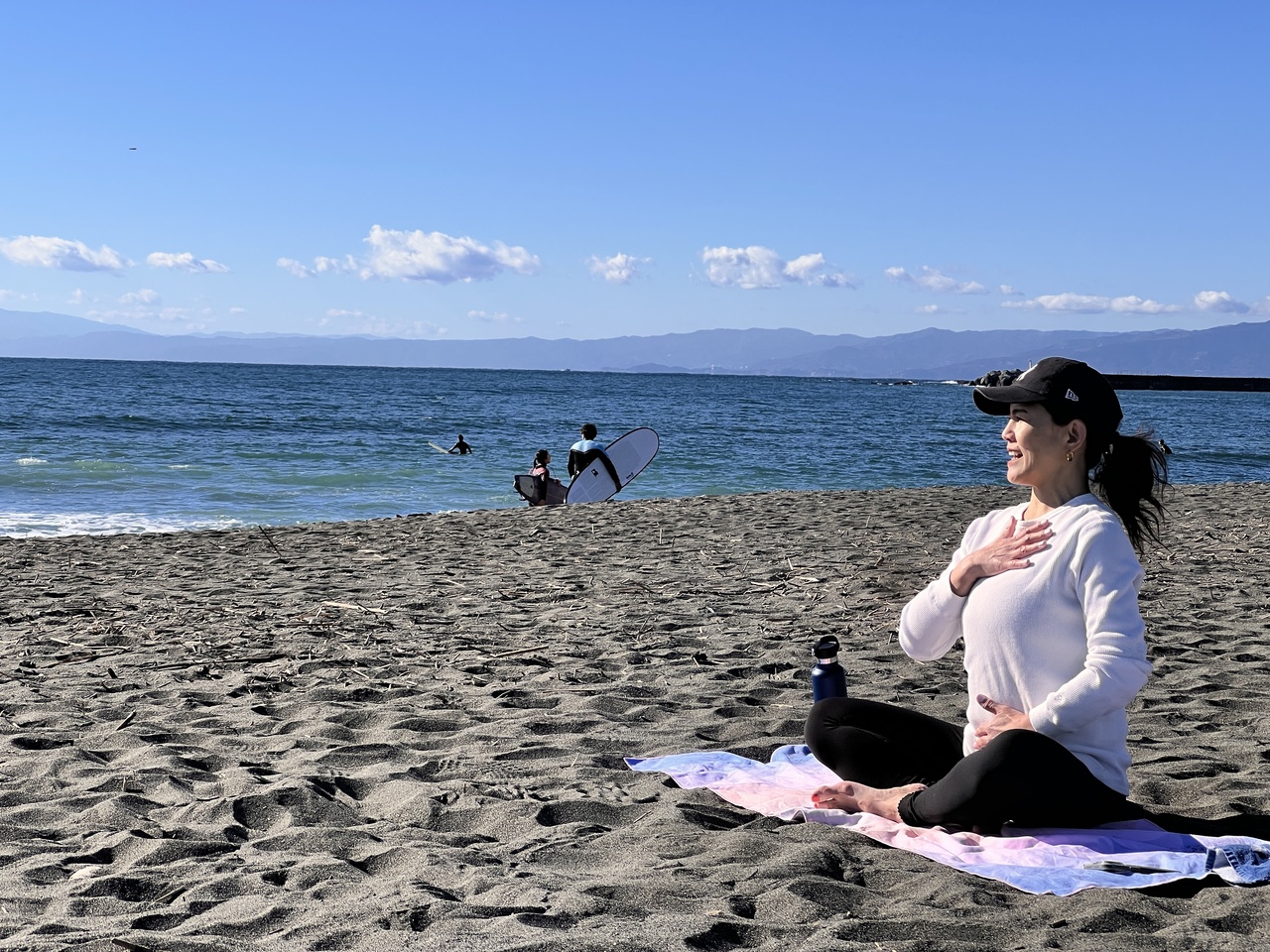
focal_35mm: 77
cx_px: 635
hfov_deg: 25.3
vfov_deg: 19.1
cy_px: 476
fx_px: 2825
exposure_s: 1/911
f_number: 2.8
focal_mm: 9
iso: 32
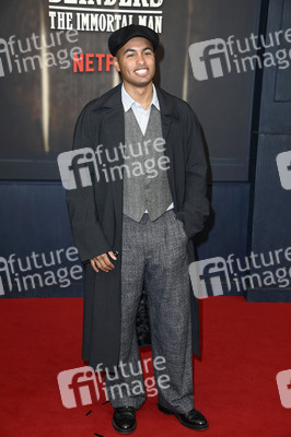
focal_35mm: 58
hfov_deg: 23.3
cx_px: 146
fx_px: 704
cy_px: 218
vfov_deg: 34.5
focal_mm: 58
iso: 400
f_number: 5.6
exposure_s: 1/250
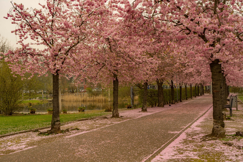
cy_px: 81
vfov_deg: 33.4
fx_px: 270
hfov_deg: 48.5
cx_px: 122
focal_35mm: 40
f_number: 8
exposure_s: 1/100
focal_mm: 40
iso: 100
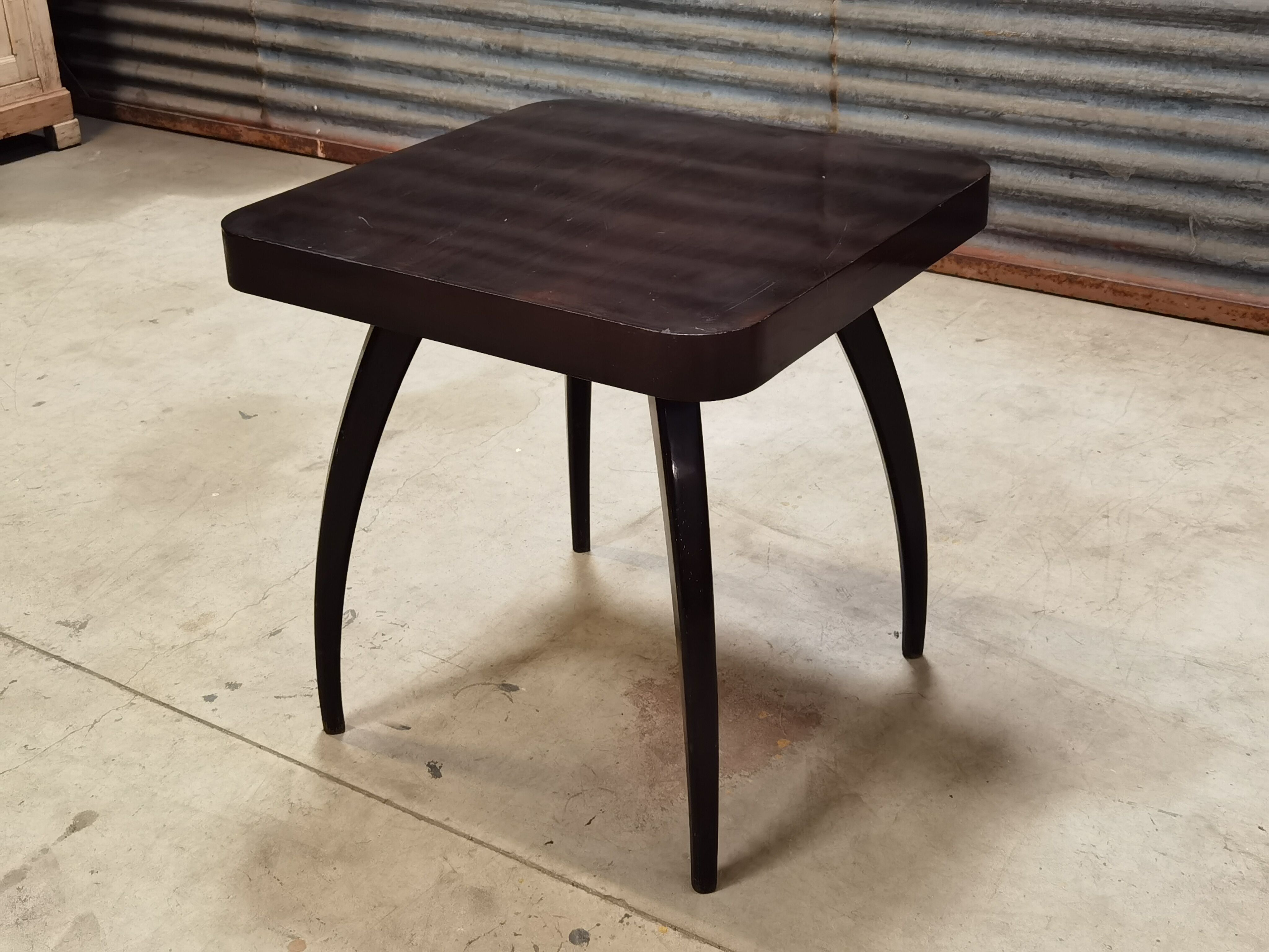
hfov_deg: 43.9
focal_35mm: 43
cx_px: 634
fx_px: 1576
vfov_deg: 33.6
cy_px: 476
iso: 400
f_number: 1.9
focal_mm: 6.71
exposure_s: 1/50
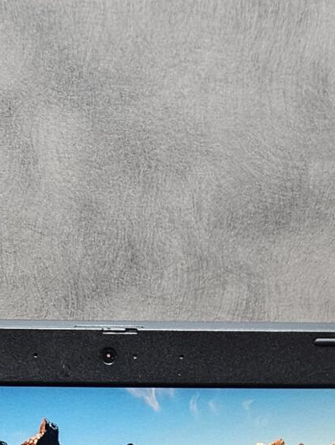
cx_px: 124
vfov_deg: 16.3
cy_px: 735
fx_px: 1366
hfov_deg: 14.0
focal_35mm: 106
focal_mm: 5.4
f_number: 1.8
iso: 320
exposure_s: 1/142
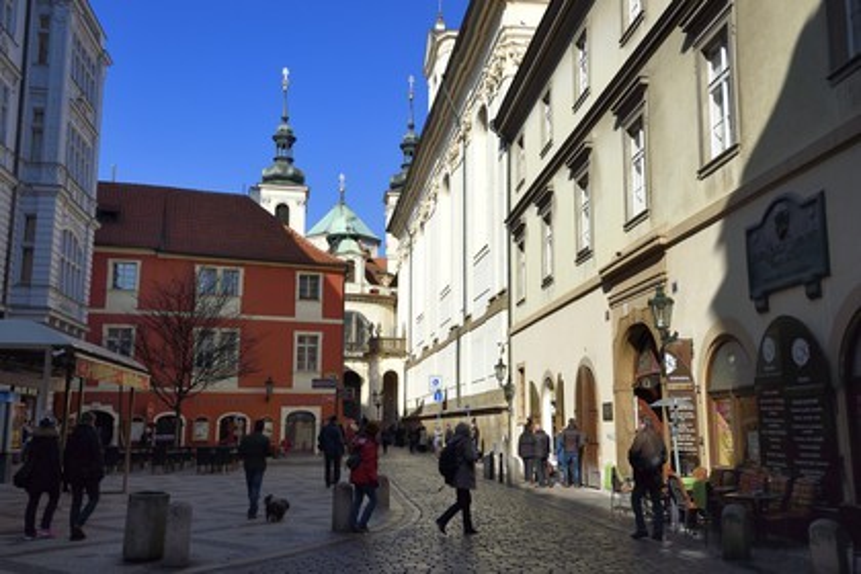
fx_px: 837
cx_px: 430
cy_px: 287
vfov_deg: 37.9
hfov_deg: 54.4
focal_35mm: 35
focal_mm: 35
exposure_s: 1/250
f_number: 14
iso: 200
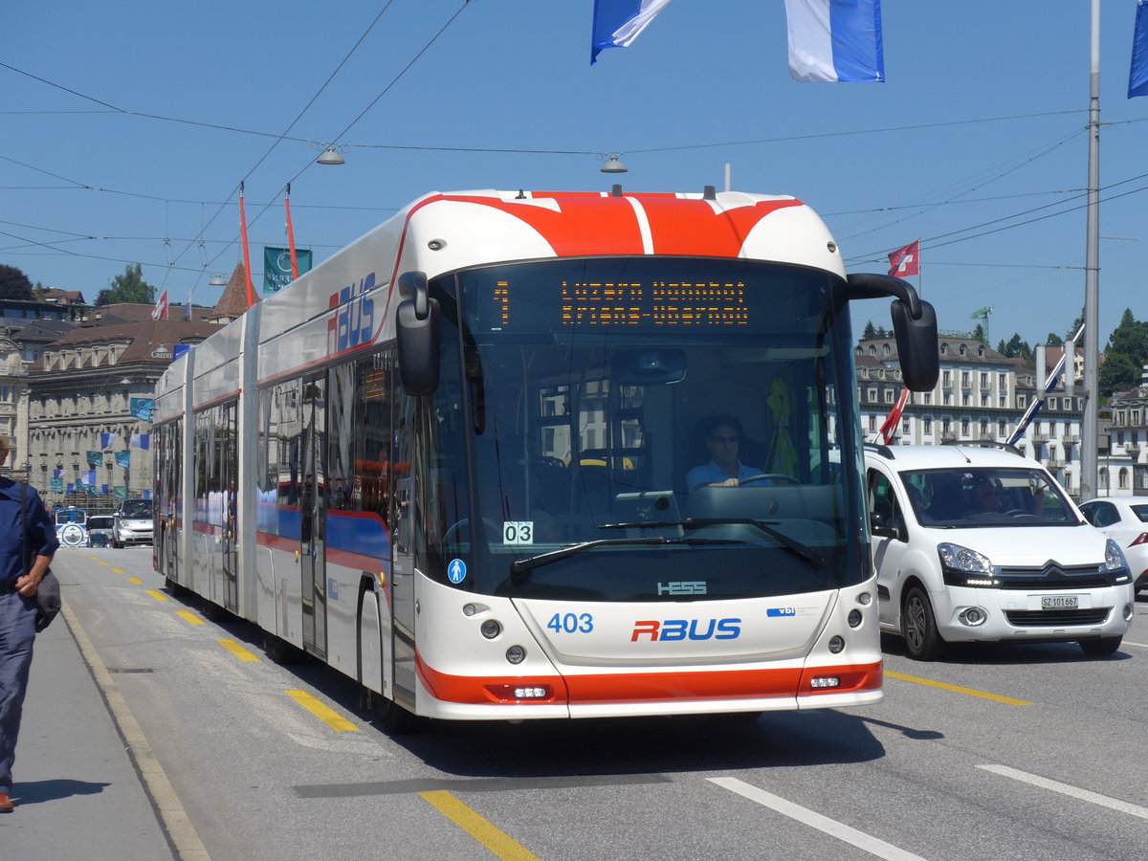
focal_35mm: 80
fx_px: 2653
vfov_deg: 18.4
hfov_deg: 24.4
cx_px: 574
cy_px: 430
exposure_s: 1/1000
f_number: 4.4
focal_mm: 16
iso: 80
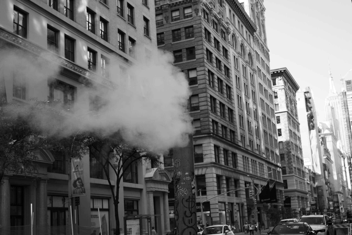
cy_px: 118
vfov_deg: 27.0
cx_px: 176
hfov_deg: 39.6
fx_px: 489
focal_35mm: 50
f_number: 1.8
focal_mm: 50
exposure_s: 1/1000
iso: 125
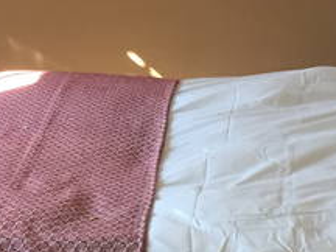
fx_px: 1029
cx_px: 98
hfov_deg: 18.5
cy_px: 47
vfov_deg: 13.9
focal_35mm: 106
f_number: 2.2
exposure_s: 1/33
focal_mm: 4.15
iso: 40
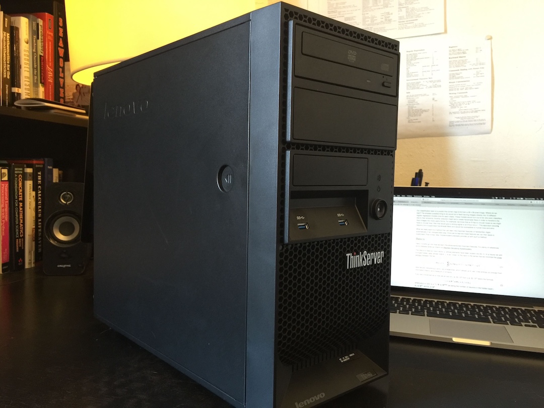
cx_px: 272
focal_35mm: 29
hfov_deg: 61.7
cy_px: 204
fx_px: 456
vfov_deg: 48.2
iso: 100
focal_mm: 4.15
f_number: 2.2
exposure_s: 1/10
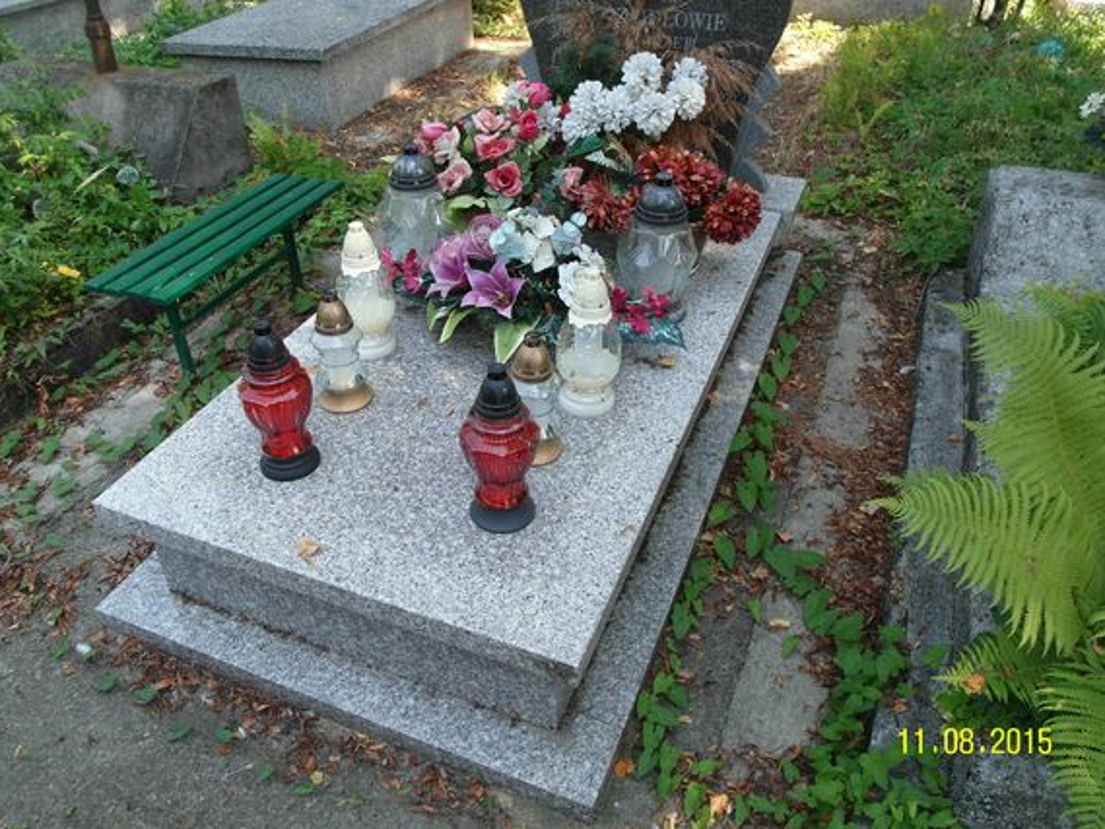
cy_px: 373
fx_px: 862
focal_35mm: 27
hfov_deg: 65.3
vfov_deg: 51.3
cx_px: 519
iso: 80
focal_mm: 5.2
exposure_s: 1/125
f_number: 3.4
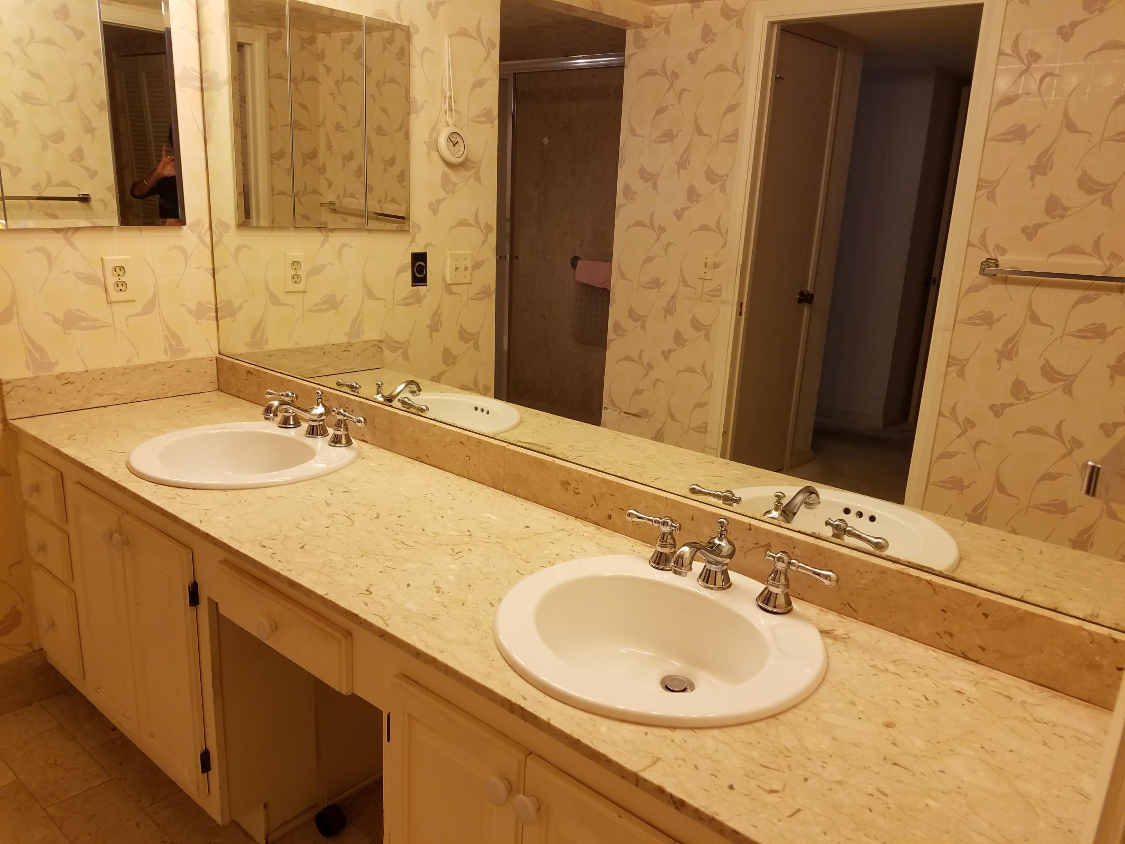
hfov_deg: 67.3
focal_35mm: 26
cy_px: 422
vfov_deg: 53.1
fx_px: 845
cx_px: 562
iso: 64
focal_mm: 4.2
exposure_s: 1/120
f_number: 1.7
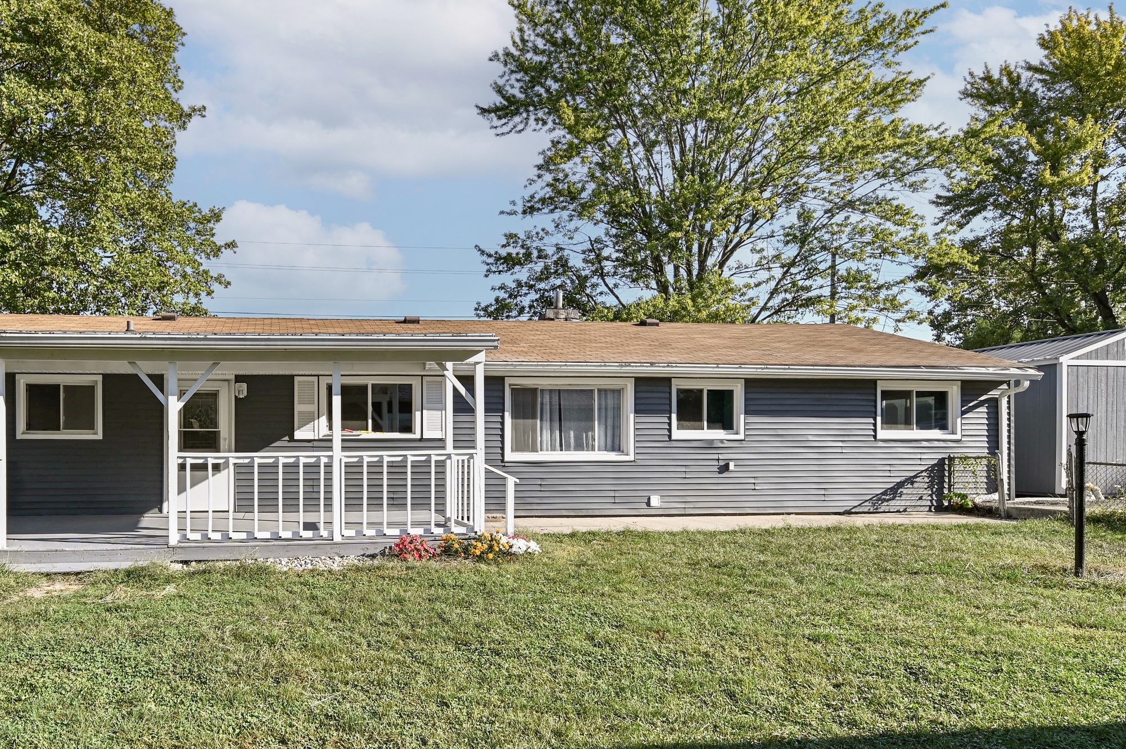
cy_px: 462
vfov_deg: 54.5
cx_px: 355
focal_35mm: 23
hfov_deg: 73.3
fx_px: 719
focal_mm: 15
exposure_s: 1/250
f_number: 5.6
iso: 100
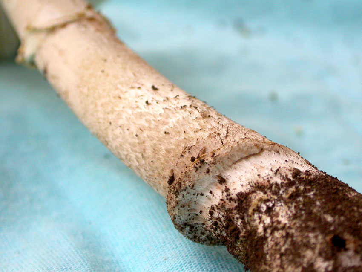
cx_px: 181
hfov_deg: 14.2
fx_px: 1454
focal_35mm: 139
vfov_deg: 10.7
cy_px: 136
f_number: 4.8
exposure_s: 1/125
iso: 200
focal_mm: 28.9
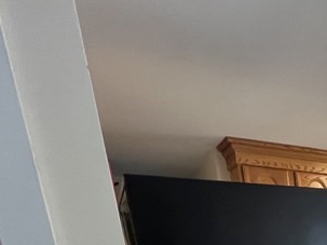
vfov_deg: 23.8
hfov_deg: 30.7
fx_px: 415
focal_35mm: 44
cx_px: 451
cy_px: 394
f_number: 1.8
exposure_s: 1/60
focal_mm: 1.57
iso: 250
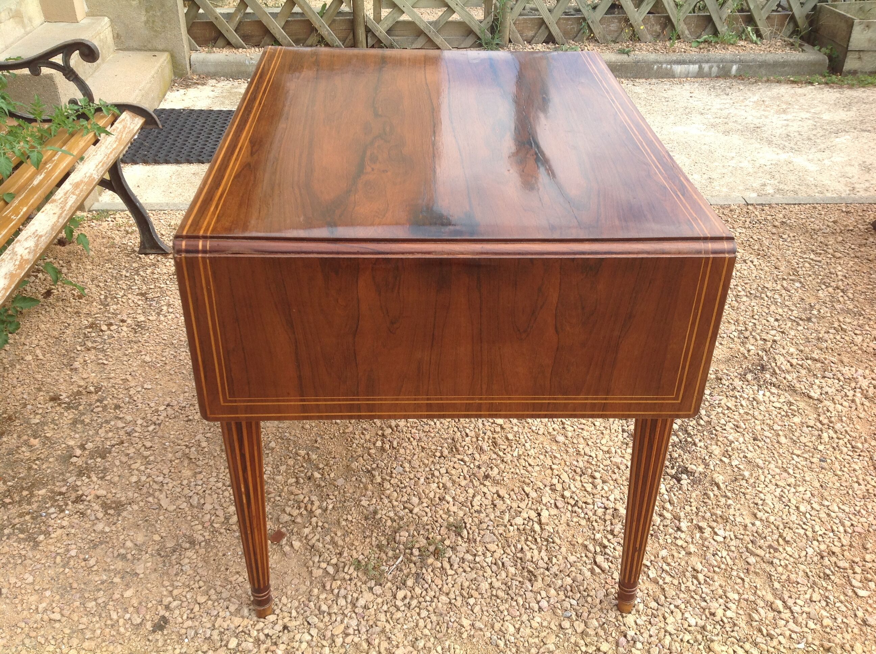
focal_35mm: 35
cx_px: 438
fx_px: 884
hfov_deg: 52.7
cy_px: 327
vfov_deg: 40.6
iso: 50
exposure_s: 1/687
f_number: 2.4
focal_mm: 4.28
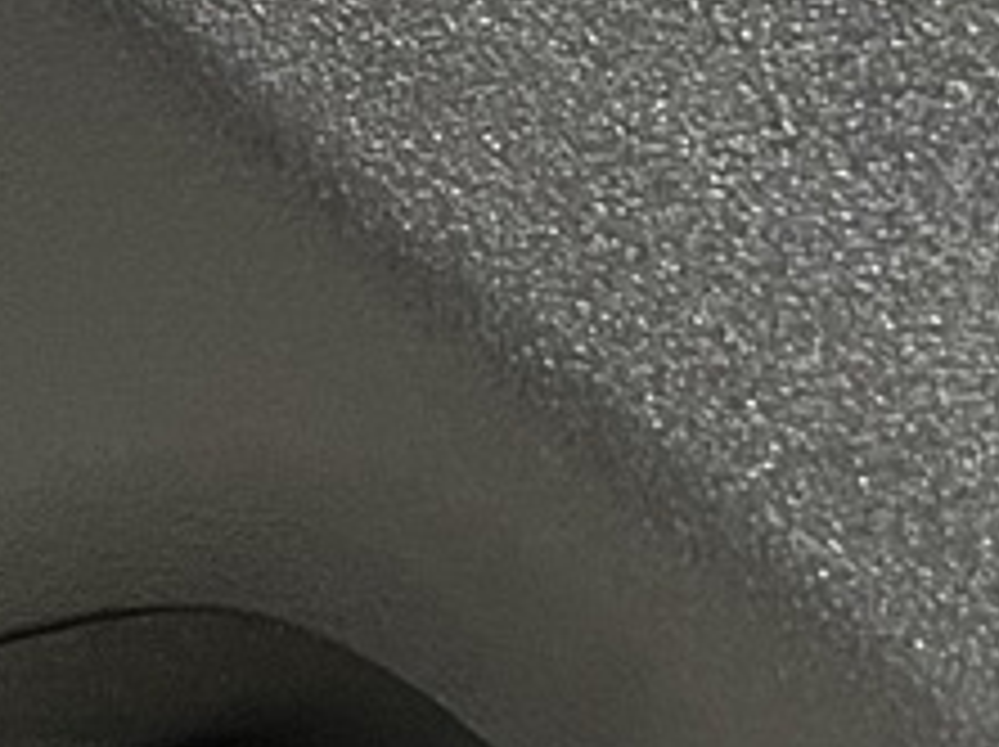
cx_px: -860
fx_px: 4872
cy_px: -4
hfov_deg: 10.9
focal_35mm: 169
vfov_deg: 8.7
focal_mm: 4.2
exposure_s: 1/33
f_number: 1.6
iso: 400
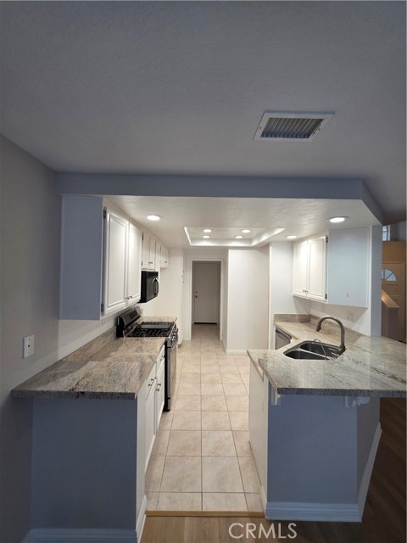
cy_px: 272
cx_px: 204
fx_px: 204
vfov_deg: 106.2
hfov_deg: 89.9
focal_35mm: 13
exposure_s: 1/120
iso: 160
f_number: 1.9
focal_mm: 2.2
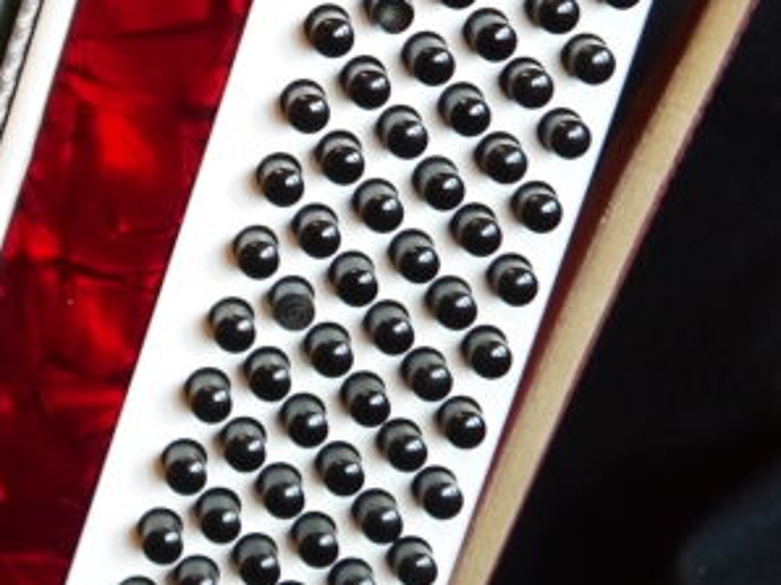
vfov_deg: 12.3
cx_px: -383
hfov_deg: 15.6
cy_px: -155
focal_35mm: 117
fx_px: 2638
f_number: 4
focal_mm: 17
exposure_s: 1/25
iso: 800
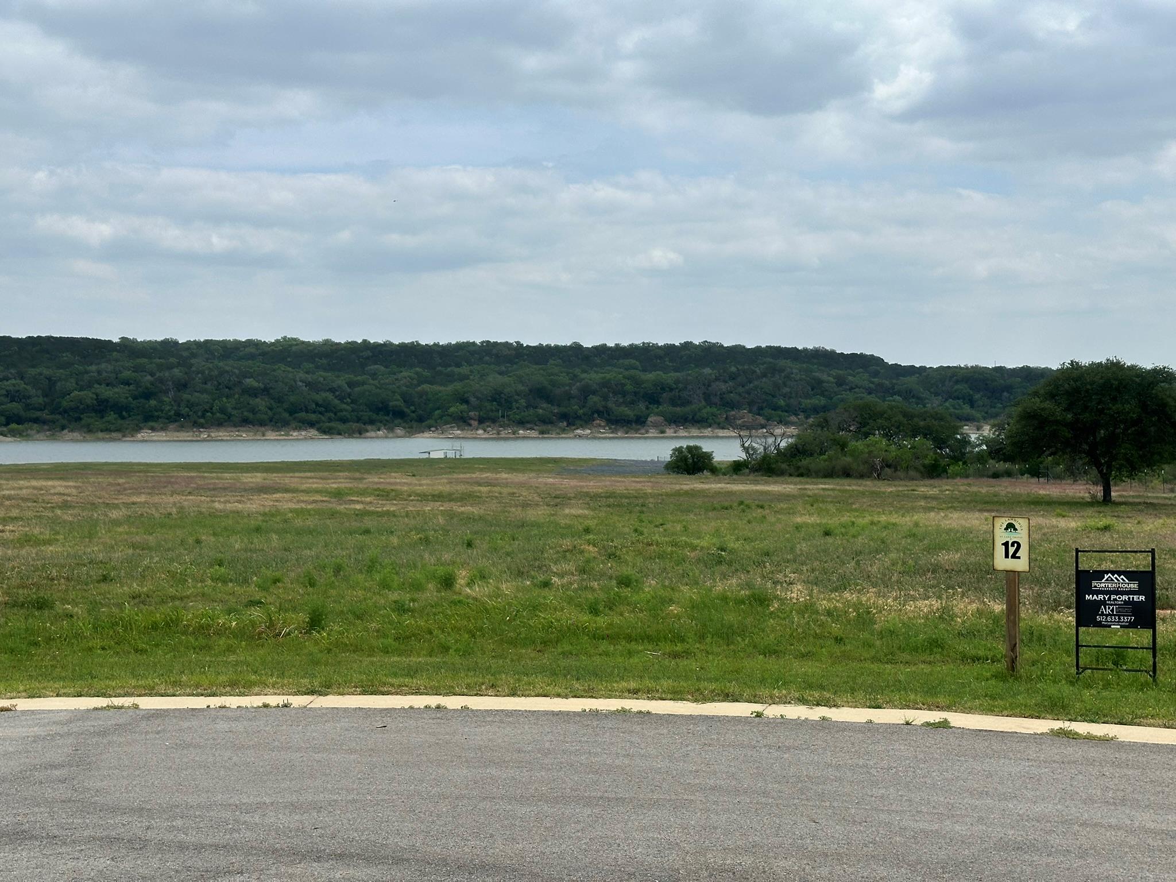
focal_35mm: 48
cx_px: 588
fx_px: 1631
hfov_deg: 39.7
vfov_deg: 30.3
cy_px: 441
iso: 64
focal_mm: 6.86
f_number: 1.78
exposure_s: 1/5000
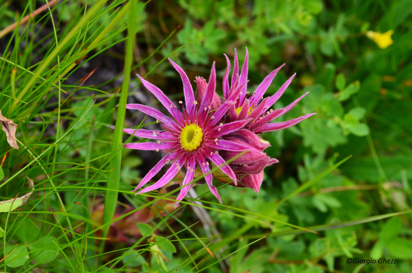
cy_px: 136
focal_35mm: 72
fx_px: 822
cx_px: 206
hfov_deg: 28.1
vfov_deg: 18.8
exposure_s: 1/60
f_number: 10
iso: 250
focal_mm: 48
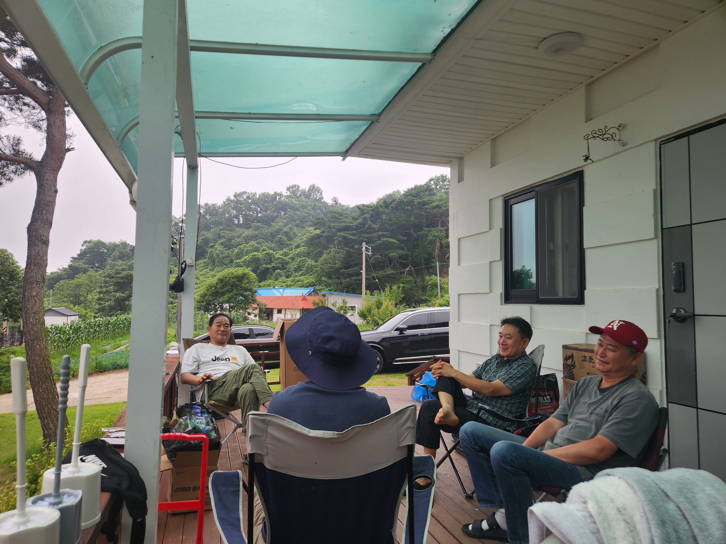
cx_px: 363
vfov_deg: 58.9
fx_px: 482
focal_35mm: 23
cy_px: 272
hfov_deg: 73.9
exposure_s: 1/180
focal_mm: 5.4
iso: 40
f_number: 1.8
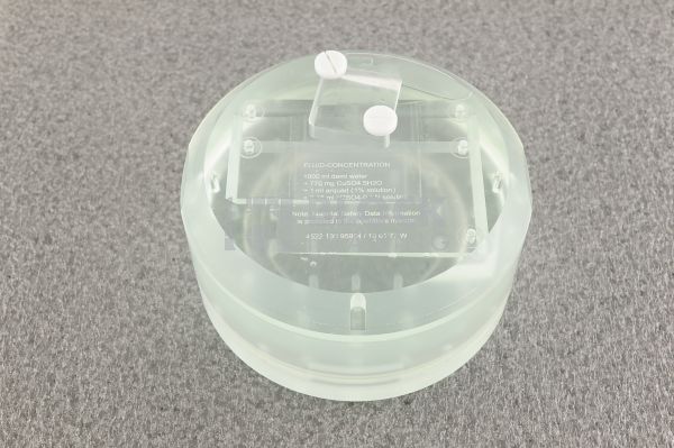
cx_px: 337
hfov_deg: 39.6
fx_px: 935
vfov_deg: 26.9
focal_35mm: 50
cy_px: 224
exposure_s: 1/125
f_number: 10
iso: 1600
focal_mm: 50
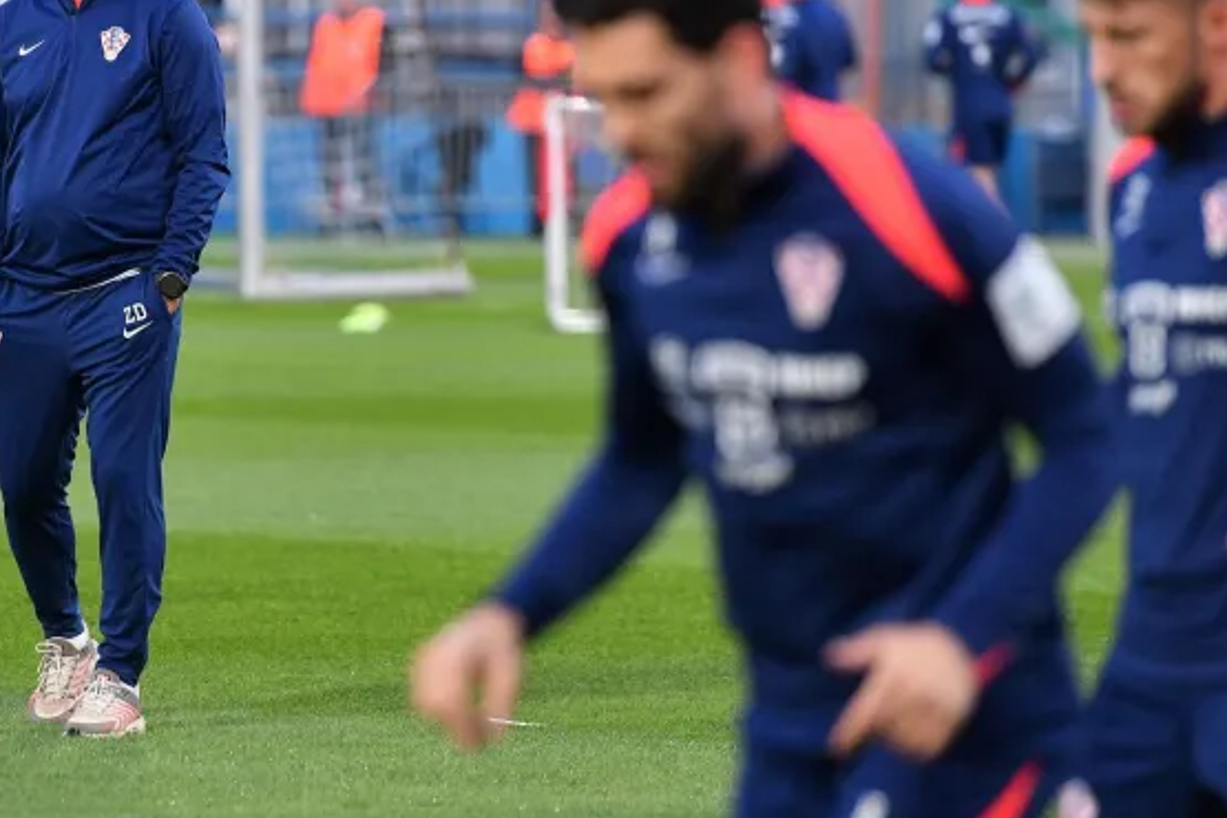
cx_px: 690
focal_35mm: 274
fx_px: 9338
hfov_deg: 7.5
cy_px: 328
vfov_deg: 5.0
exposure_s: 1/800
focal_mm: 200
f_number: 5
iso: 2000
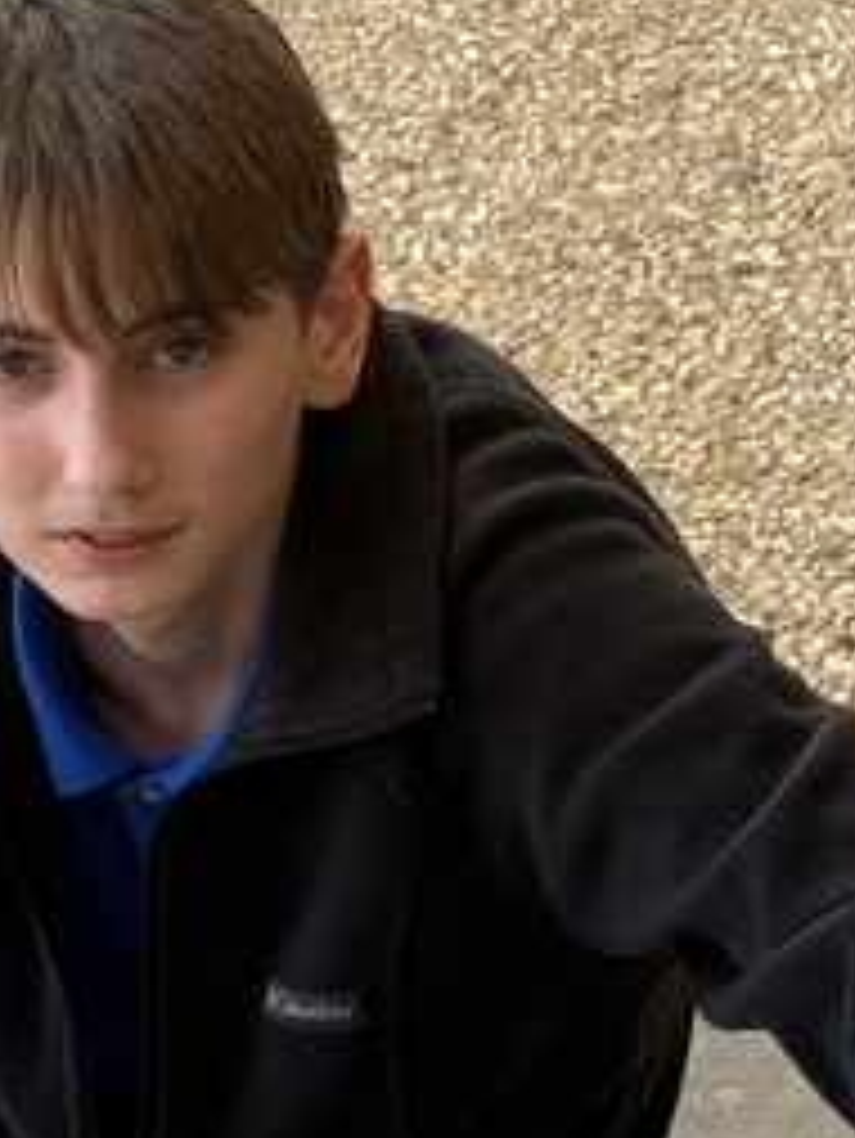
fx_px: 6384
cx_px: -81
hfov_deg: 7.6
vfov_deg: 10.1
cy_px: 1093
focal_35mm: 194
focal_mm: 6.76
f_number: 1.78
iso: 80
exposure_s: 1/566
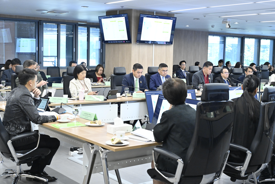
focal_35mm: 48
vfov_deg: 28.1
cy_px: 92
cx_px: 138
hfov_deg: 41.1
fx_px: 367
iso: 4000
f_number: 4.5
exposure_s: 1/160
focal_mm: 48
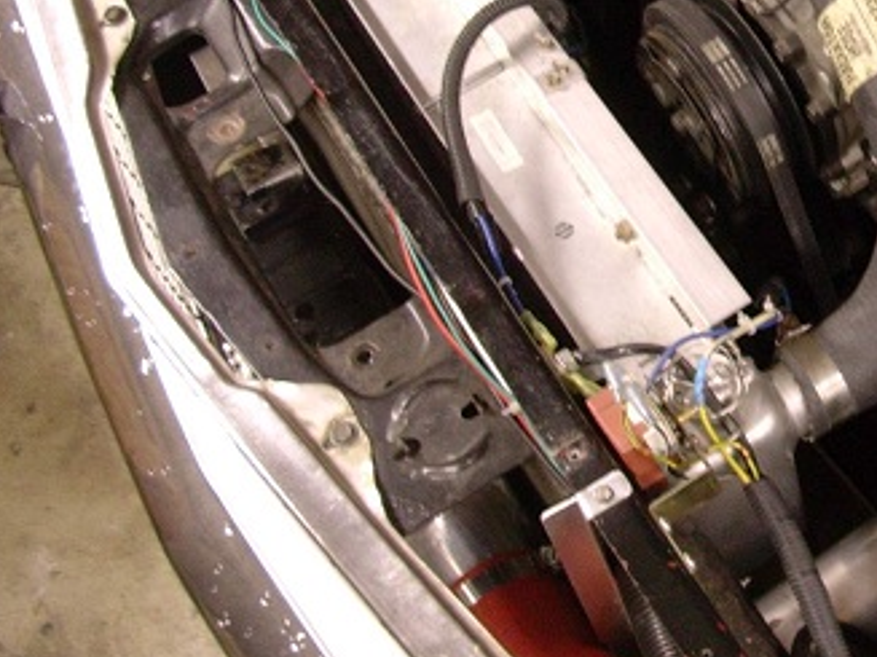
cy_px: 88
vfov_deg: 18.2
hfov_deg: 23.2
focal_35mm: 80
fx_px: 2026
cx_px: 928
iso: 70
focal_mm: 5.6
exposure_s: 1/5.6
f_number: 2.7
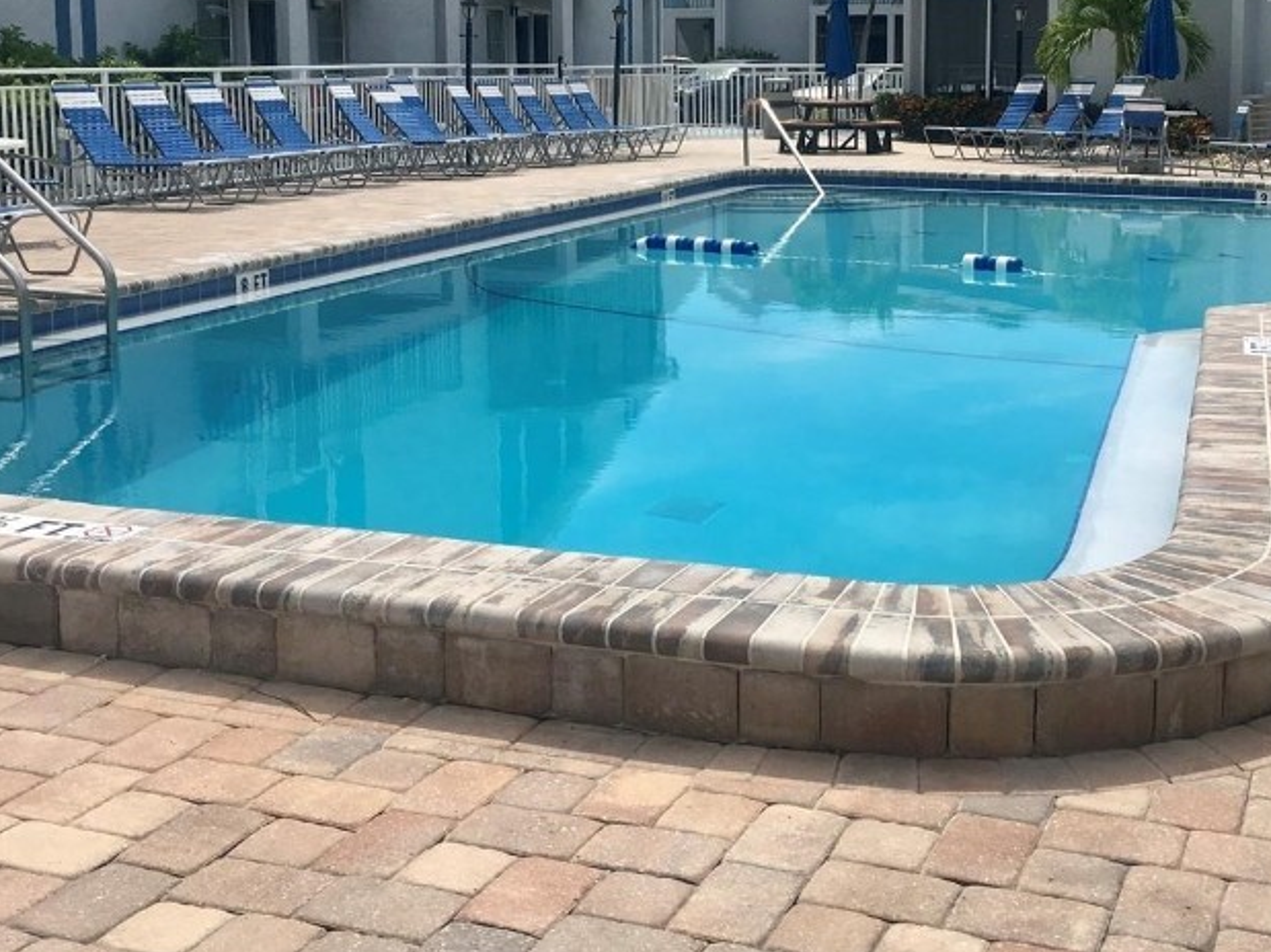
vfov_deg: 29.9
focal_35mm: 48
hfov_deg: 39.4
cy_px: 281
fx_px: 1762
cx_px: 801
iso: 25
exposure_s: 1/2404
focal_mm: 4.15
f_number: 2.2
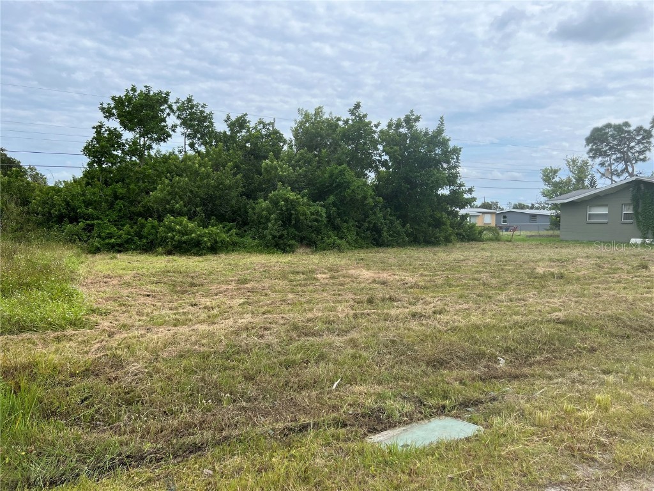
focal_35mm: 26
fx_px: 491
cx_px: 327
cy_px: 246
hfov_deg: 67.3
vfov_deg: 53.1
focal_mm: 5.7
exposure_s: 1/3571
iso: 50
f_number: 1.5
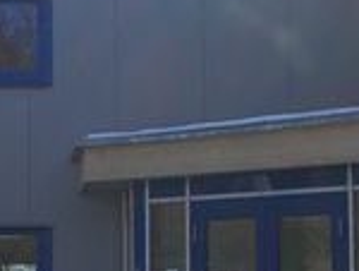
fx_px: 1579
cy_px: 118
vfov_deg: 9.8
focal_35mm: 152
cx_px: -34
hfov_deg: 12.7
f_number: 4.3
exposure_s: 1/400
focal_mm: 6.2
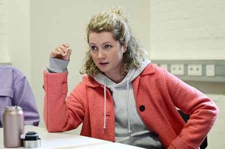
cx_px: 112
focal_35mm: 70
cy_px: 74
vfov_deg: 19.4
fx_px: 437
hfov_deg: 28.9
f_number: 3.2
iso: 2500
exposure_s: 1/200
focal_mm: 70
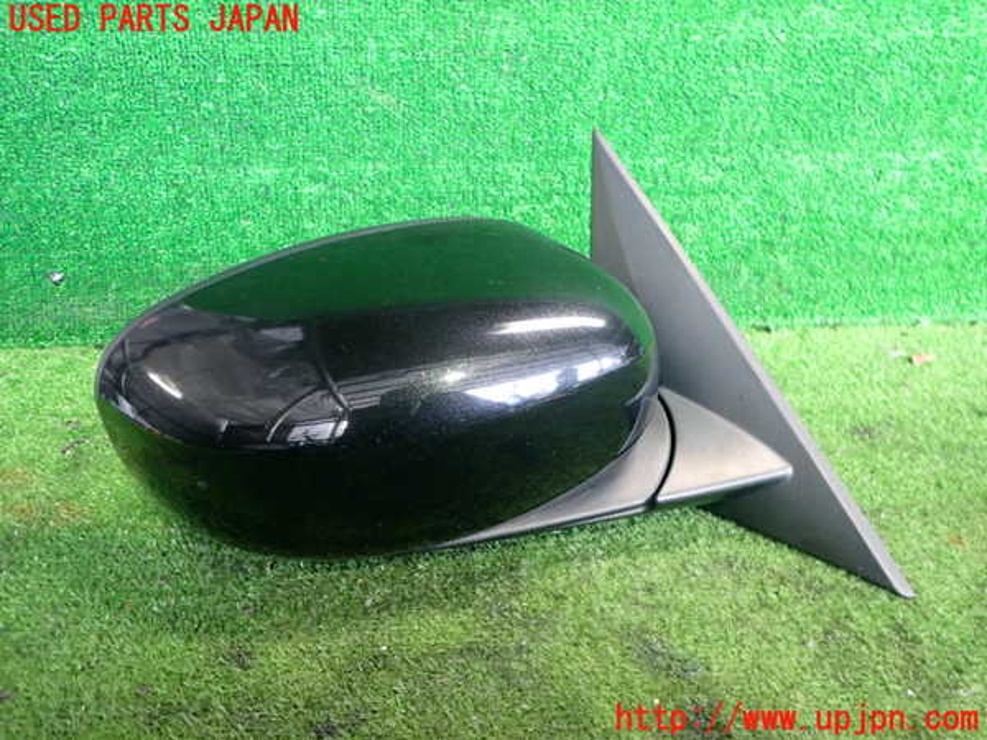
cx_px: 494
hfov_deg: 60.0
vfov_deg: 46.8
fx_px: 855
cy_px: 370
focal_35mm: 30
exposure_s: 1/30
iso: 500
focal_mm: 5.4
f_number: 2.3
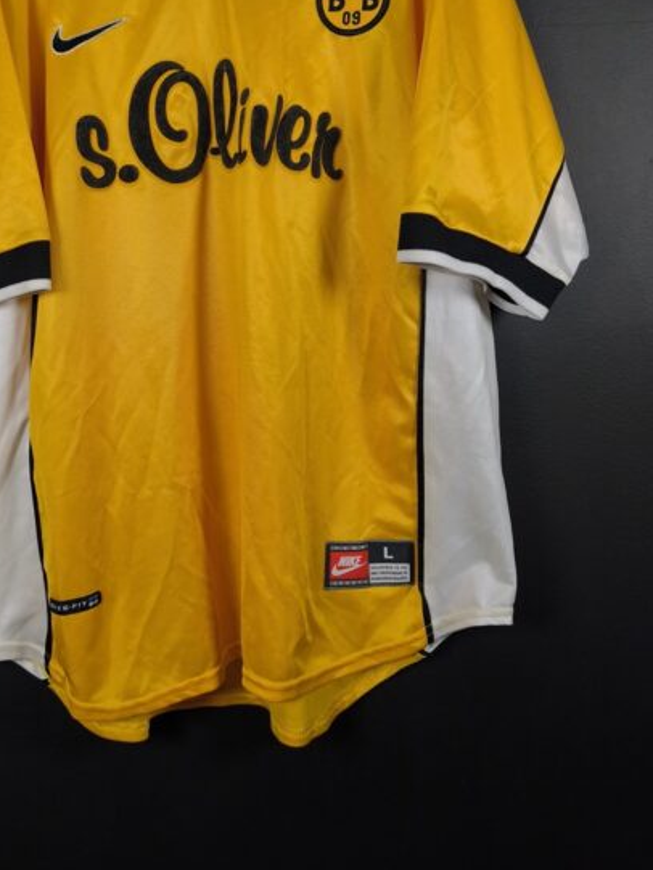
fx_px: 855
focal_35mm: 34
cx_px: 211
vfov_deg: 52.5
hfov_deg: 41.2
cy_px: 265
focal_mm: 6.57
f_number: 1.6
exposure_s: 1/160
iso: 400
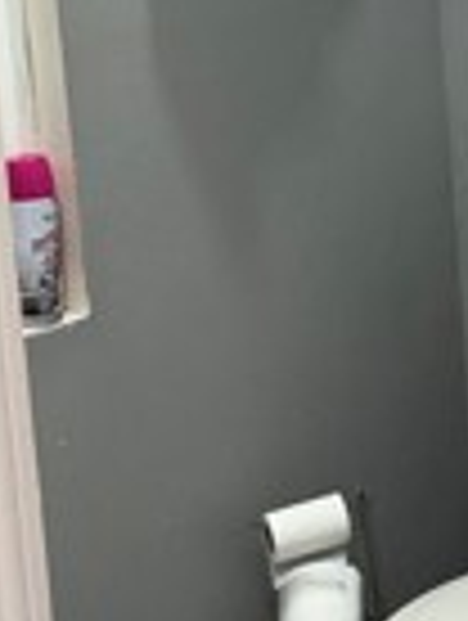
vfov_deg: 17.4
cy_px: 50
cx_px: 688
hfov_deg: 12.7
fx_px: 1995
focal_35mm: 111
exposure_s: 1/60
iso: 200
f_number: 1.78
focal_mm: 6.76
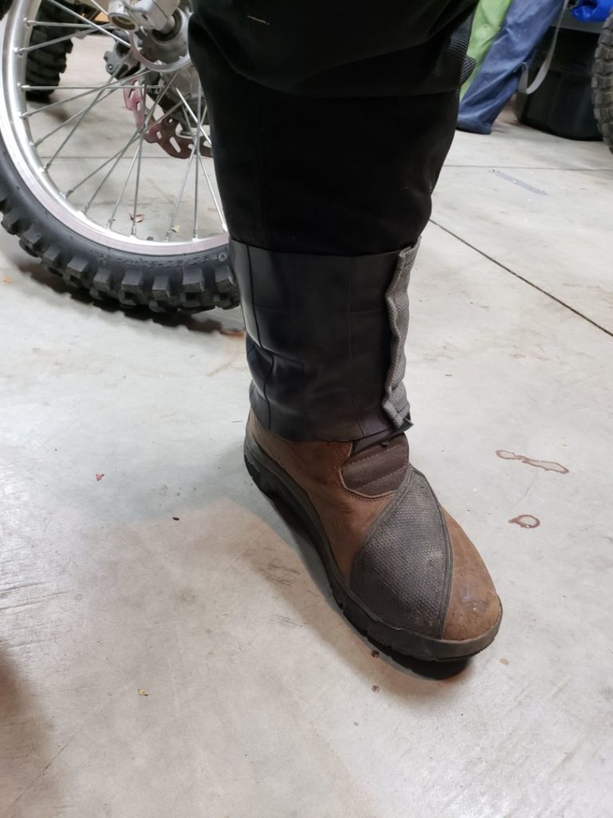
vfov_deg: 67.3
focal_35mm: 26
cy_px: 409
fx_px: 614
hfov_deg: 53.1
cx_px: 306
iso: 250
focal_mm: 4.3
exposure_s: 1/30
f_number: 2.4
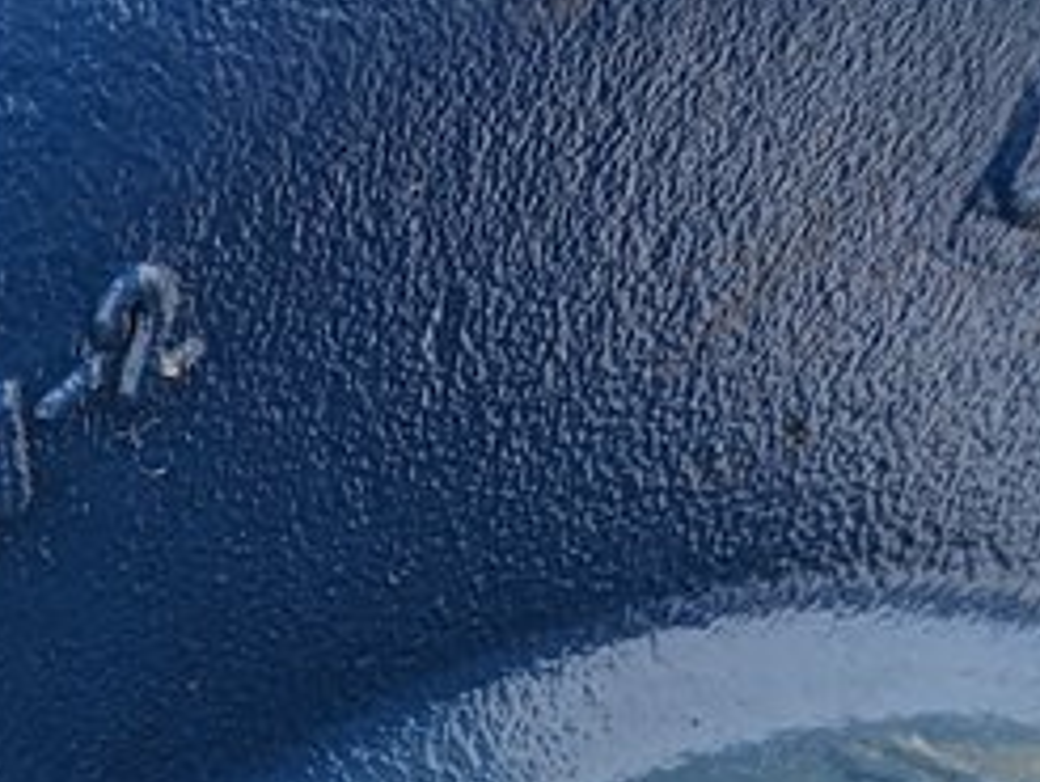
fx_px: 4421
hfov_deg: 13.1
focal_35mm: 147
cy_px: 1312
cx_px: -125
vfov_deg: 9.7
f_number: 1.85
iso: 40
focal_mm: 6.81
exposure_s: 1/349
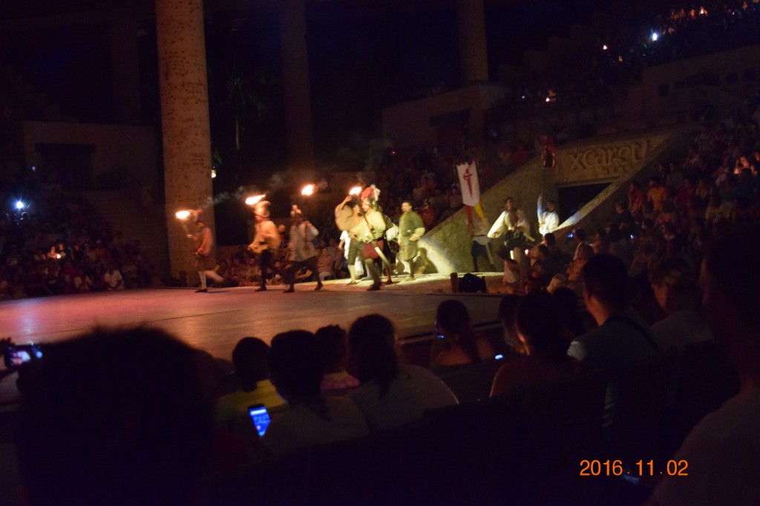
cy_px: 253
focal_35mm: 39
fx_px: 823
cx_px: 380
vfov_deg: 34.2
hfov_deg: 49.6
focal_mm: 26
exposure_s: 1/15
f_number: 4
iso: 6400
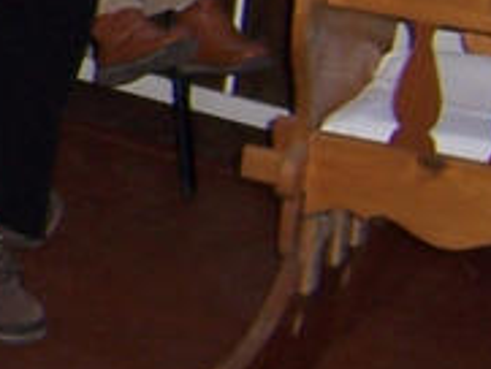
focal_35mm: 187
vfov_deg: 7.9
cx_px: -779
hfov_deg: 9.2
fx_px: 2654
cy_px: -30
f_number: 2.8
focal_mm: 5.5
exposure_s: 1/60
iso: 80
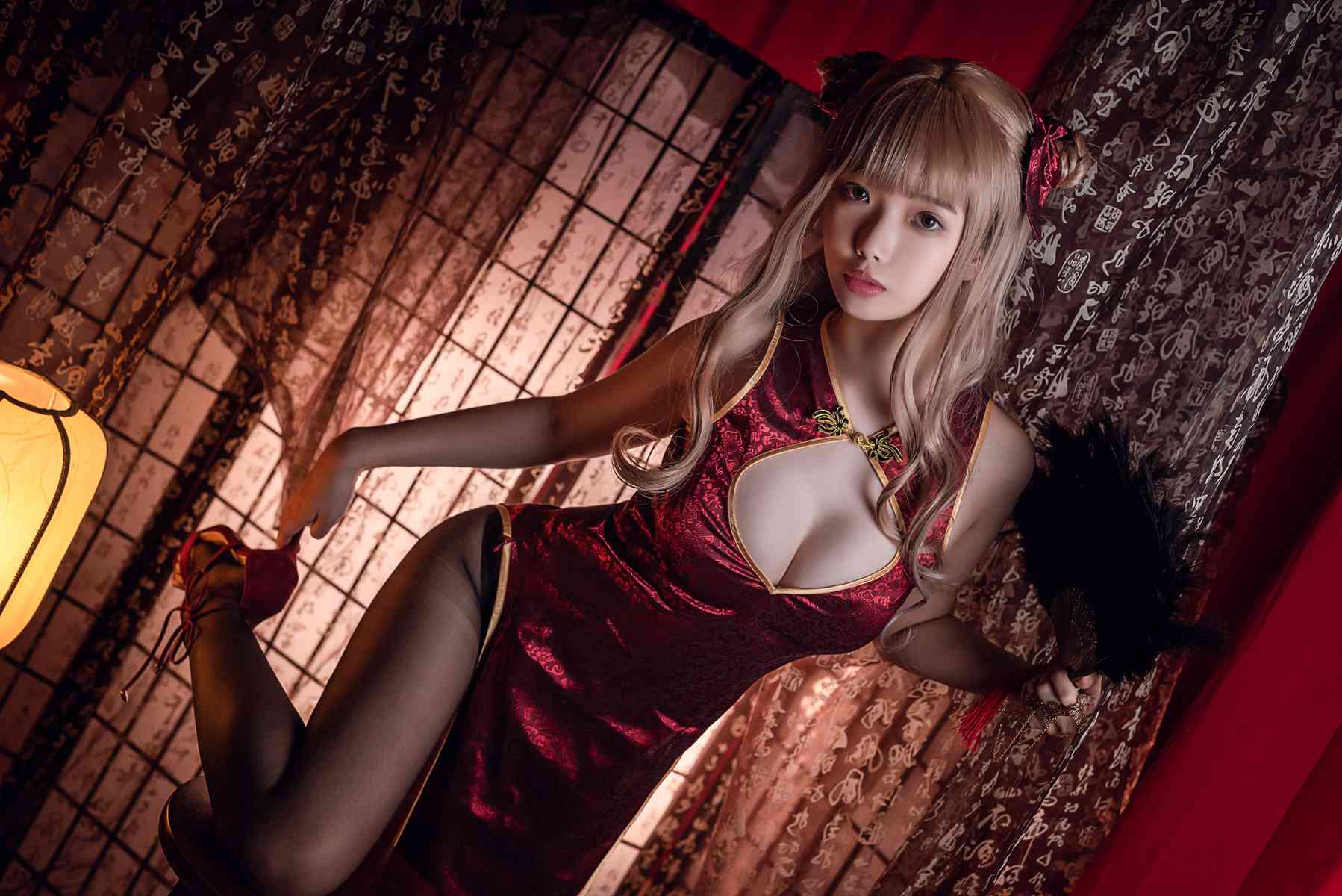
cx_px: 671
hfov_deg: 39.6
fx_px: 1864
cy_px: 448
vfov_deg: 27.0
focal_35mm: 50
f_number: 4
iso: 320
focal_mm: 50
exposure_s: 1/160
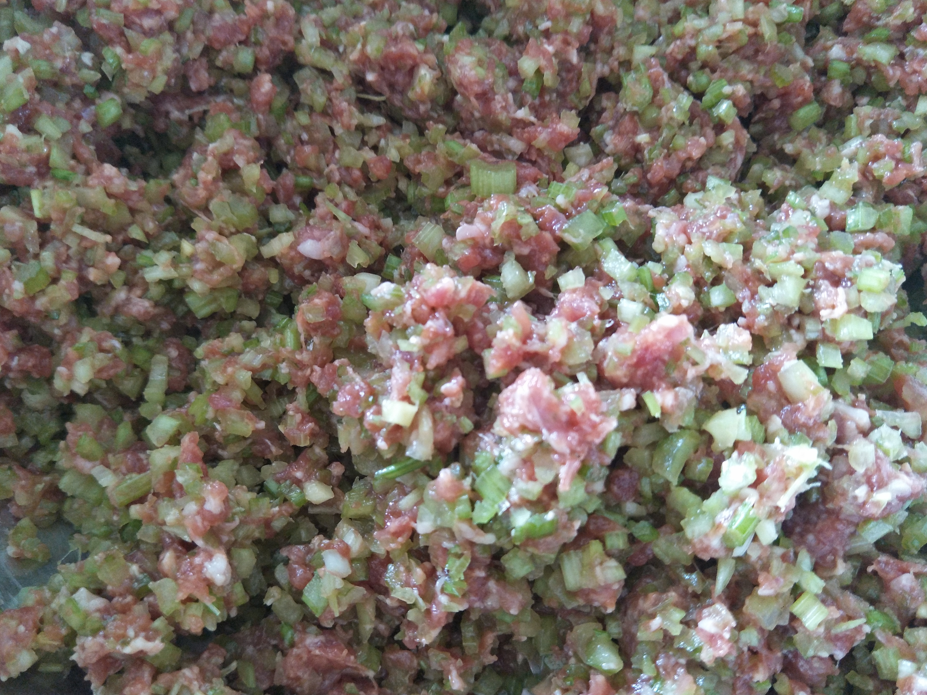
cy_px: 359
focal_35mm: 25
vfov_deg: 54.9
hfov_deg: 69.4
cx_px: 456
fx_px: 669
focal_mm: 4.1
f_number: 1.7
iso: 188
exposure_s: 1/33
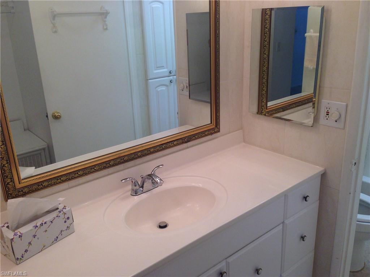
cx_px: 185
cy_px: 138
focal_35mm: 33
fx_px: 353
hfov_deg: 55.4
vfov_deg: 42.9
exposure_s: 1/120
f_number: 2.4
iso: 80
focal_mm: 4.12
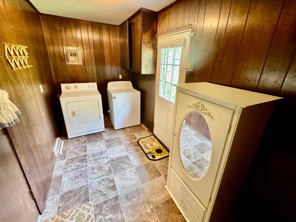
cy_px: 108
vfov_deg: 81.7
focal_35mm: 15
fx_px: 128
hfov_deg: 98.1
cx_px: 155
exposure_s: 1/60
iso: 640
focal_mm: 2.22
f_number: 2.2
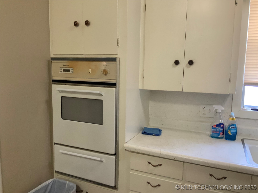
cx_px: 129
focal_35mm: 29
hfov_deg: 61.7
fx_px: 216
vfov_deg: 48.2
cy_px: 96
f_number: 1.8
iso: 125
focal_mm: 3
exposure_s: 1/60
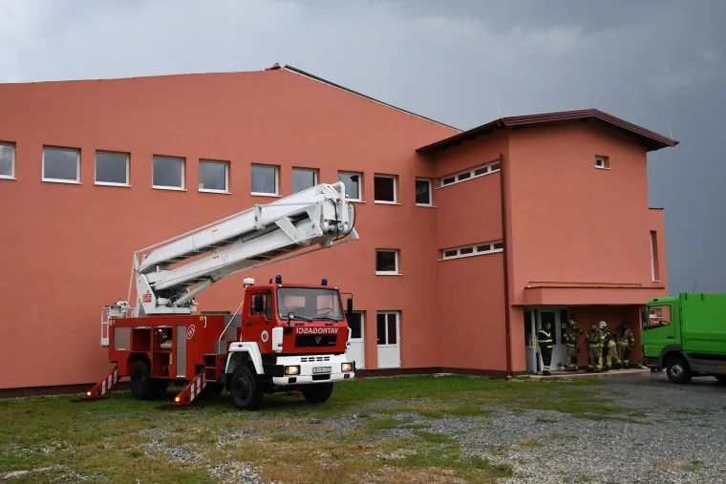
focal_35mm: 39
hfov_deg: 49.5
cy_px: 242
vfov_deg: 34.2
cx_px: 363
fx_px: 787
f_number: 5.6
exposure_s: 1/500
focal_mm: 26
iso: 1000
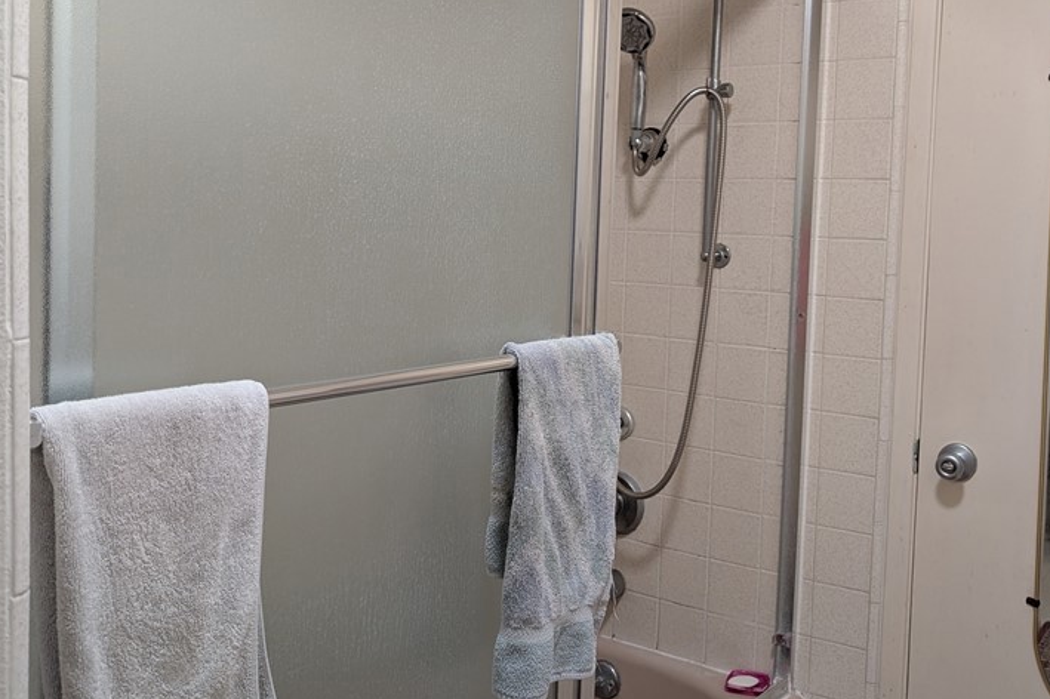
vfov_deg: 36.8
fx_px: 1049
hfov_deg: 53.1
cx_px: 572
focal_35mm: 36
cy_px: 302
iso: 498
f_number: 1.68
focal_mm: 6.9
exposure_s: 1/60
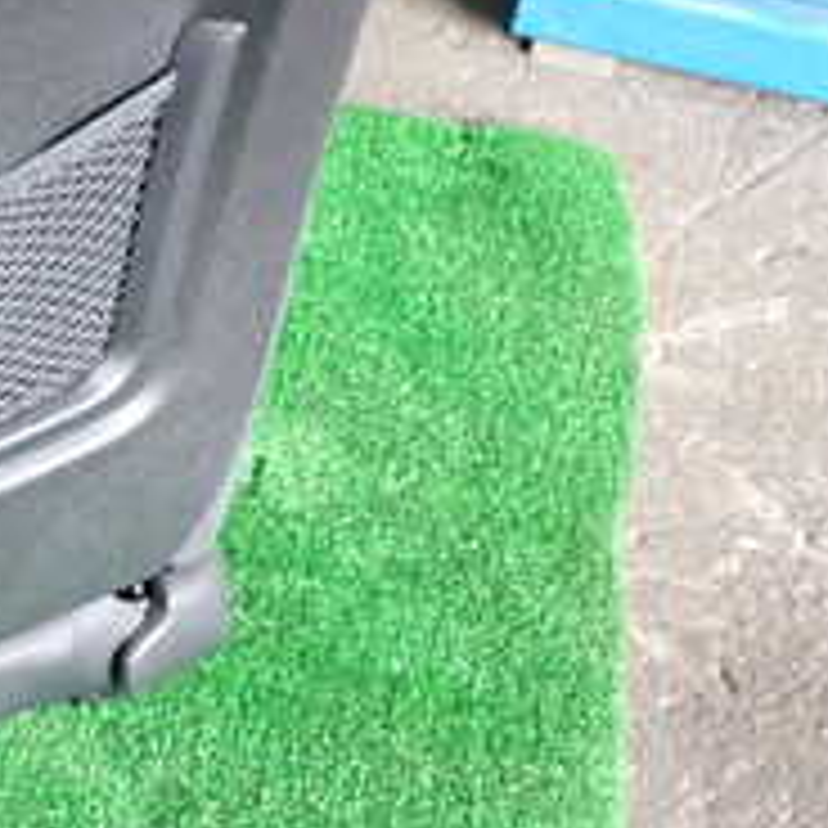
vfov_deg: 16.6
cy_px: 122
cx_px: -414
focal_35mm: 104
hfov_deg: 15.4
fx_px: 2814
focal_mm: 6.37
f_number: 2.5
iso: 640
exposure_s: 1/40
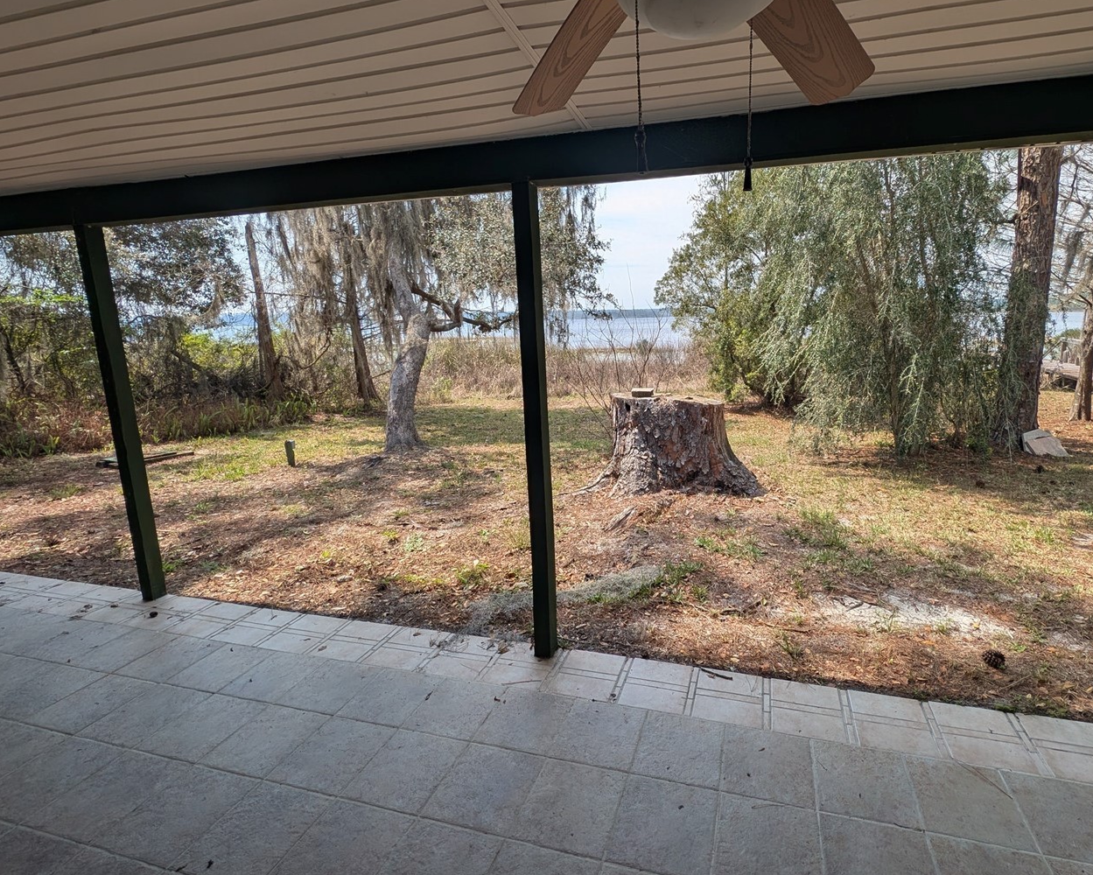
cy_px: 394
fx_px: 485
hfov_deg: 95.8
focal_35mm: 15
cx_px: 641
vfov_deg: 83.8
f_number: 1.95
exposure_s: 1/1155
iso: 37
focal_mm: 2.23
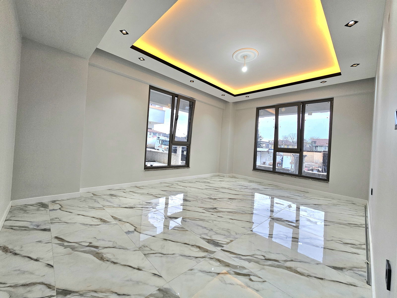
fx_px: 149
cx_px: 198
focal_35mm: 13
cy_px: 149
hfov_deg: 106.2
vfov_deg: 89.9
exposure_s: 1/50.3
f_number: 2.2
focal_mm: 2.2
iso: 80
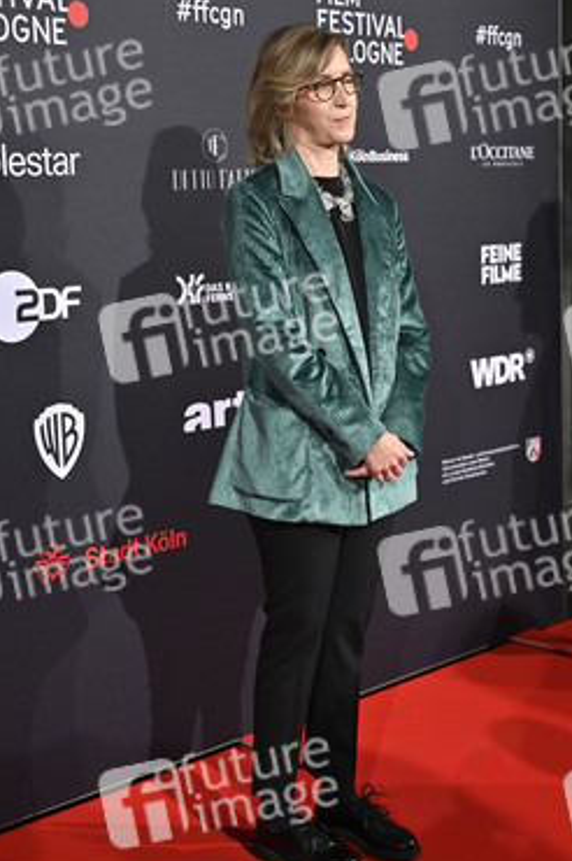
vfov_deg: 36.9
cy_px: 444
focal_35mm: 54
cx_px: 286
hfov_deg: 25.0
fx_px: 1289
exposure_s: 1/200
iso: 1000
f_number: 4
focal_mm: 50
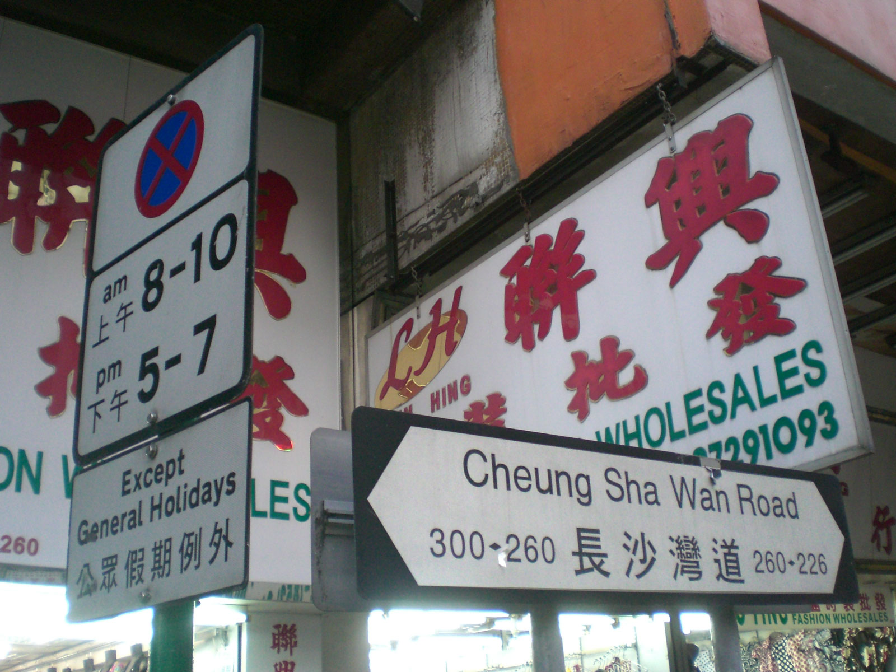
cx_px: 448
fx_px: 984
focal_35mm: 38
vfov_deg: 37.7
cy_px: 336
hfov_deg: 49.0
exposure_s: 1/40
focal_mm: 6.3
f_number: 3.1
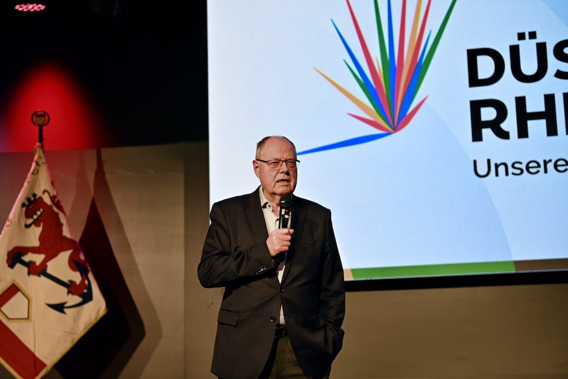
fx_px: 1105
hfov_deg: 28.8
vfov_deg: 19.5
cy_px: 190
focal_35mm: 70
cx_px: 284
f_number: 2.8
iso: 220
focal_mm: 70
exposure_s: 1/100
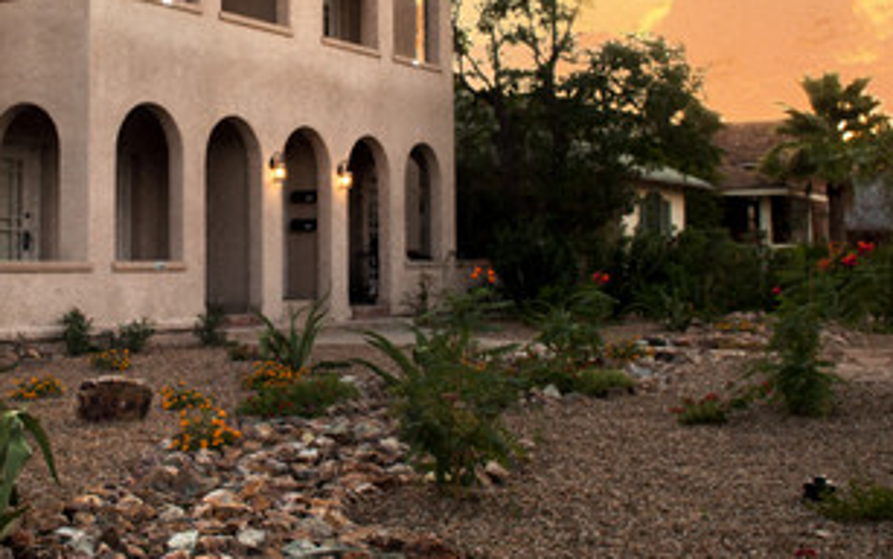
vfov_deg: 23.7
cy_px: 138
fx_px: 1316
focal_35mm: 54
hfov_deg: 36.8
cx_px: 247
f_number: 8
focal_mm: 17
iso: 200
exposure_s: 1/30
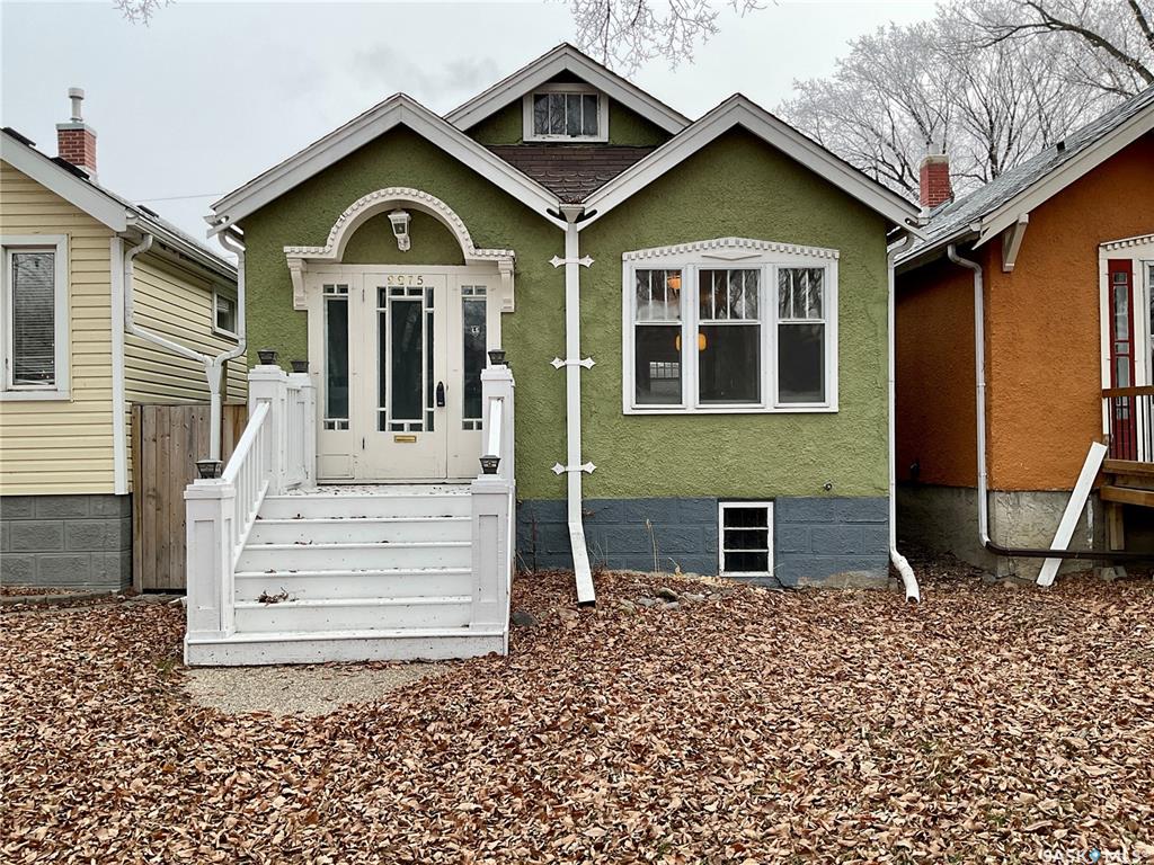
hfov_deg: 61.7
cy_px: 432
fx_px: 967
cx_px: 577
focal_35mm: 29
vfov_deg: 48.2
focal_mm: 3
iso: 25
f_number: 1.8
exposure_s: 1/122
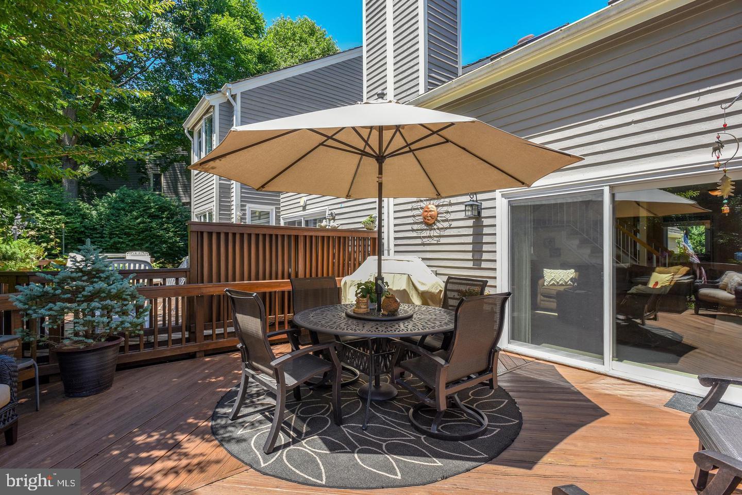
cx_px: 371
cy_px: 248
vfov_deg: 70.5
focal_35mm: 17
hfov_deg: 93.3
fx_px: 350
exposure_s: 1/200
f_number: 7.1
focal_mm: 17
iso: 200
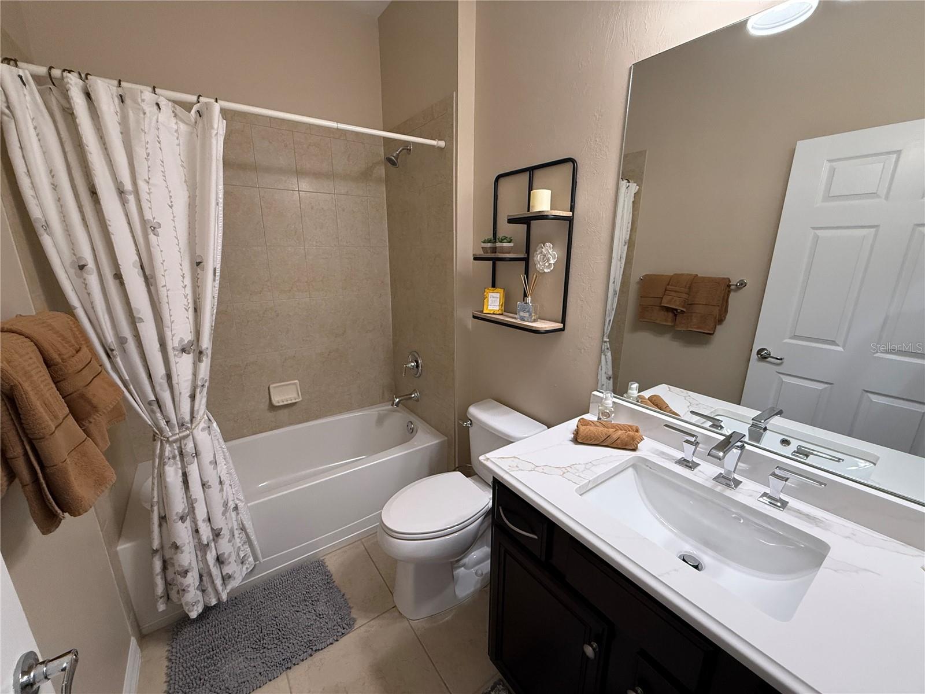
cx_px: 462
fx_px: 374
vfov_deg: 85.7
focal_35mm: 14
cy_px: 347
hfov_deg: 102.1
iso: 320
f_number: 2.2
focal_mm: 2.22
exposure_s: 1/120
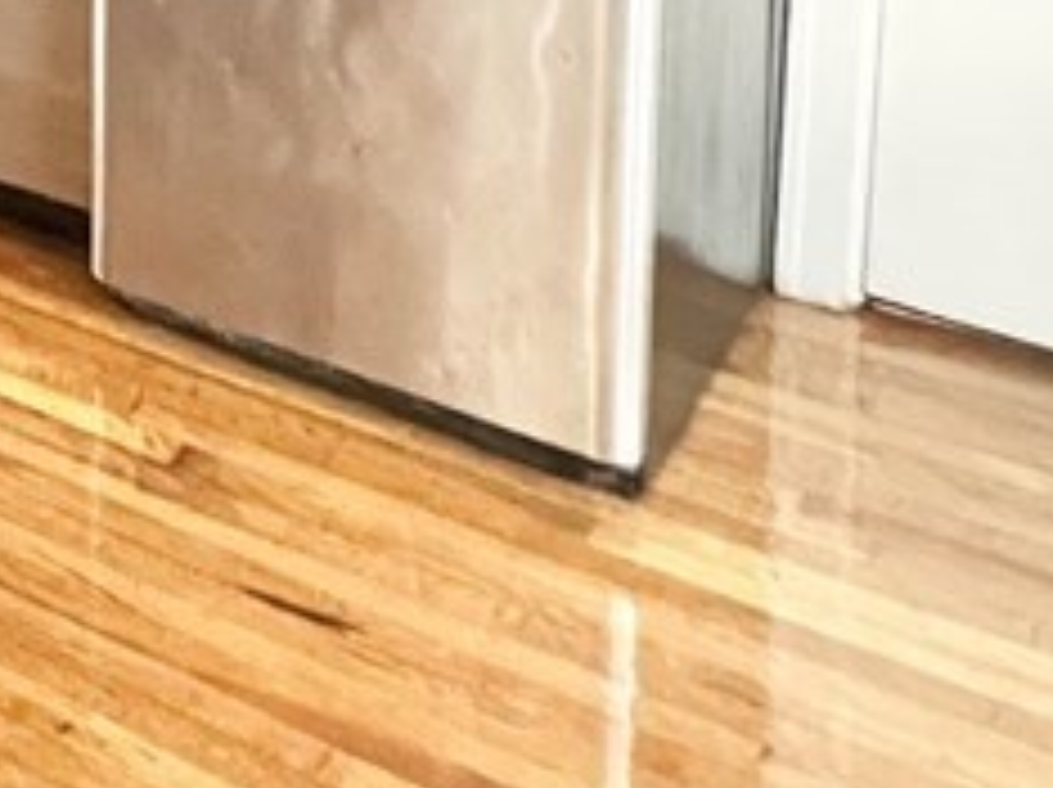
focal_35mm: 57
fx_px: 1732
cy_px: -491
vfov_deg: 20.6
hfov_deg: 28.1
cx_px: -306
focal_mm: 1.57
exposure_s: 1/60
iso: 500
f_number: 1.8
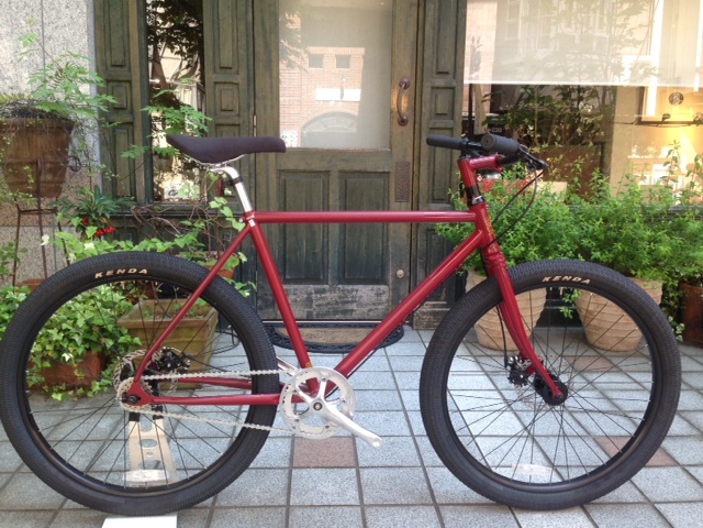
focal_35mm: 33
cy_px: 264
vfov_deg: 42.9
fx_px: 670
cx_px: 352
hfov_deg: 55.4
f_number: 2.4
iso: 64
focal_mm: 4.12
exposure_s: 1/60
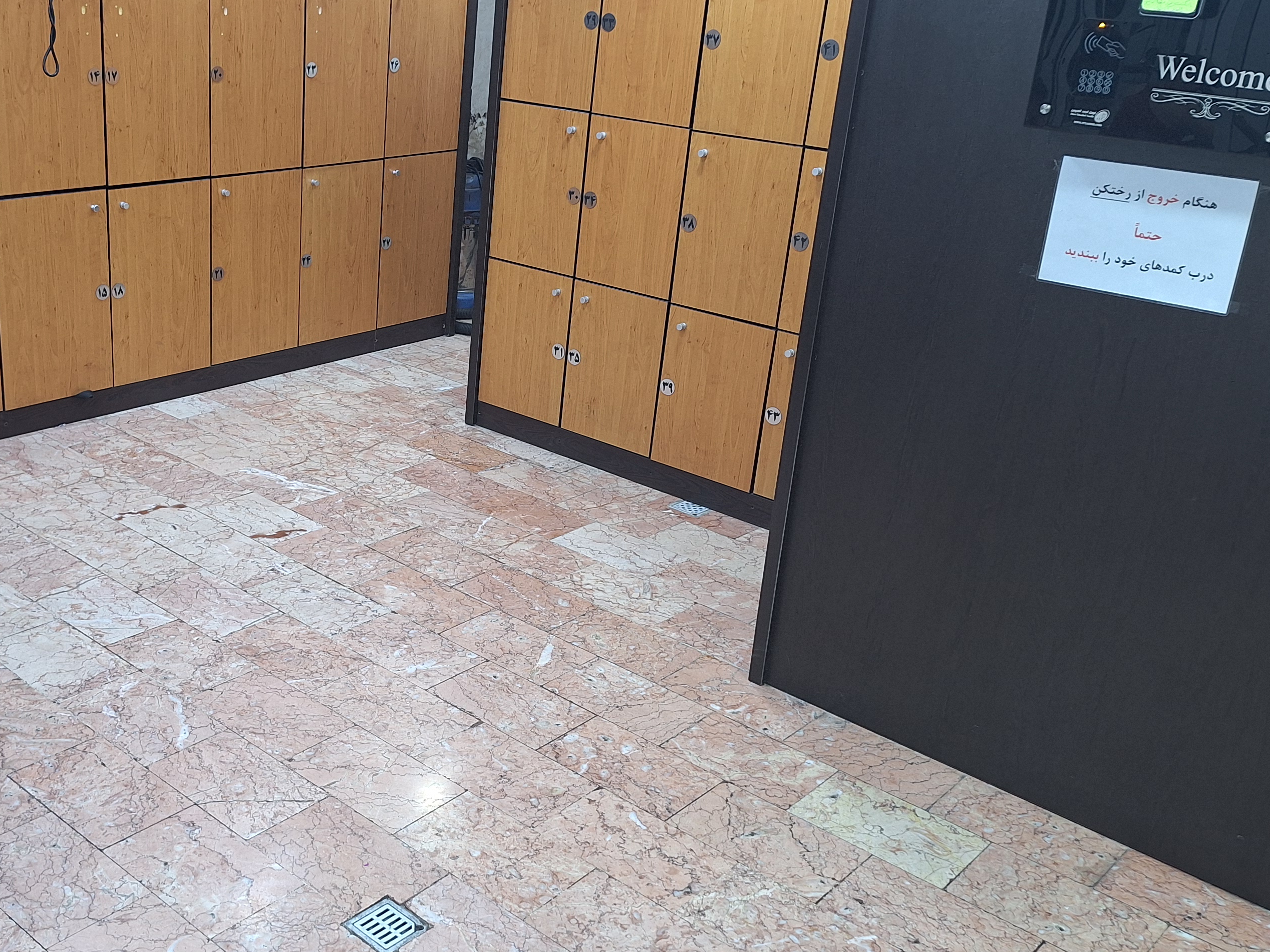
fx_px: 1357
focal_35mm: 37
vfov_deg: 38.7
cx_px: 415
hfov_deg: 49.2
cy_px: 475
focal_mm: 5.54
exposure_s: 1/50
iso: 100
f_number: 1.8
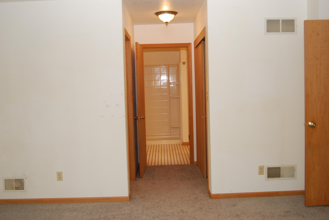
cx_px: 164
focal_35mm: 39
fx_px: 357
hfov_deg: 49.5
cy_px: 110
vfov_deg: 34.3
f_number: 4
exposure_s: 1/60
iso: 200
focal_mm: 26
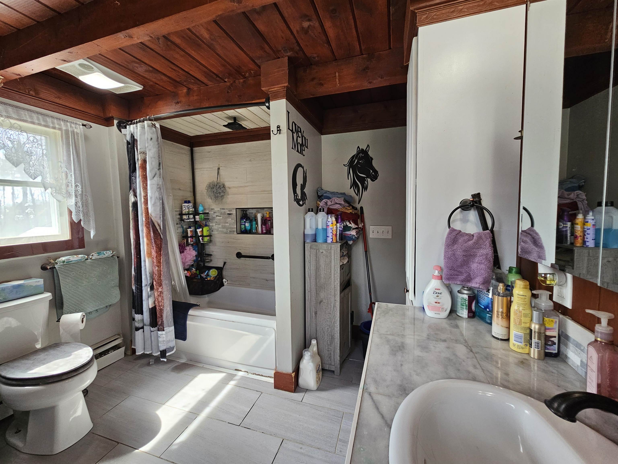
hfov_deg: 106.2
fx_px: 232
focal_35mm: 13
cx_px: 309
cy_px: 232
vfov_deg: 89.9
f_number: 2.2
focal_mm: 2.2
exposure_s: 1/60
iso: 160
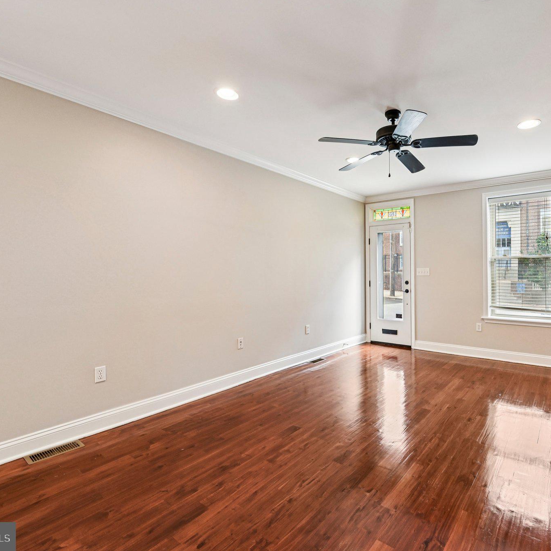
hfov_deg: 79.3
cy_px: 274
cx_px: 343
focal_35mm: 18
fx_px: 324
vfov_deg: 80.7
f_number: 8
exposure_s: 1/15
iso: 250
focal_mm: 14
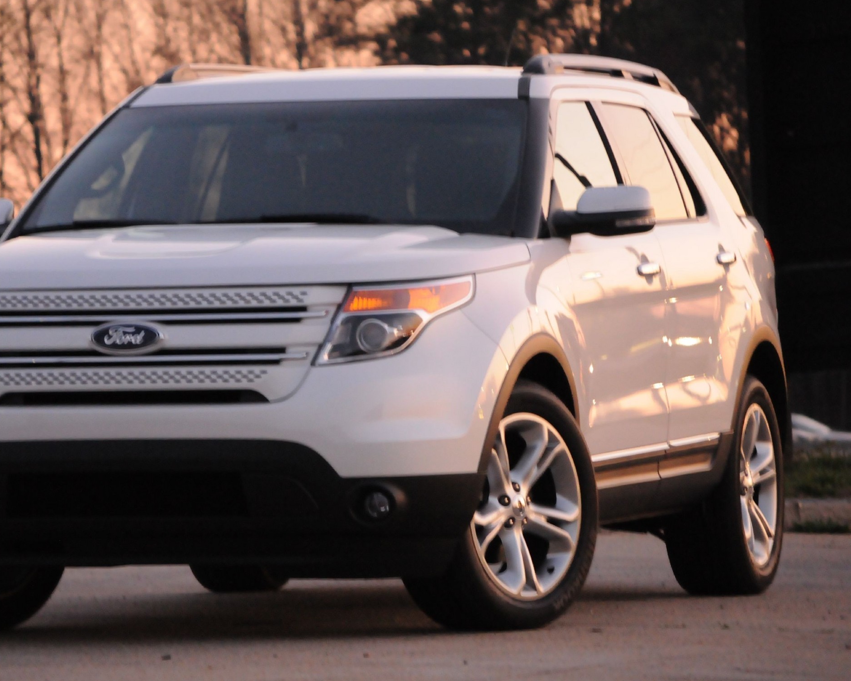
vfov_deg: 6.8
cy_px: 307
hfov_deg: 8.5
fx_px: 5743
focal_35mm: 228
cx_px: 314
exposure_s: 1/20
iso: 2500
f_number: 4.8
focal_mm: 122
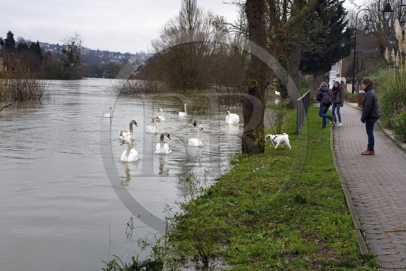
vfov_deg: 24.6
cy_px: 136
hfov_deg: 36.3
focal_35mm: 55
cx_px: 203
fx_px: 620
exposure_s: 1/200
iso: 400
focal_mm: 55
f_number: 11
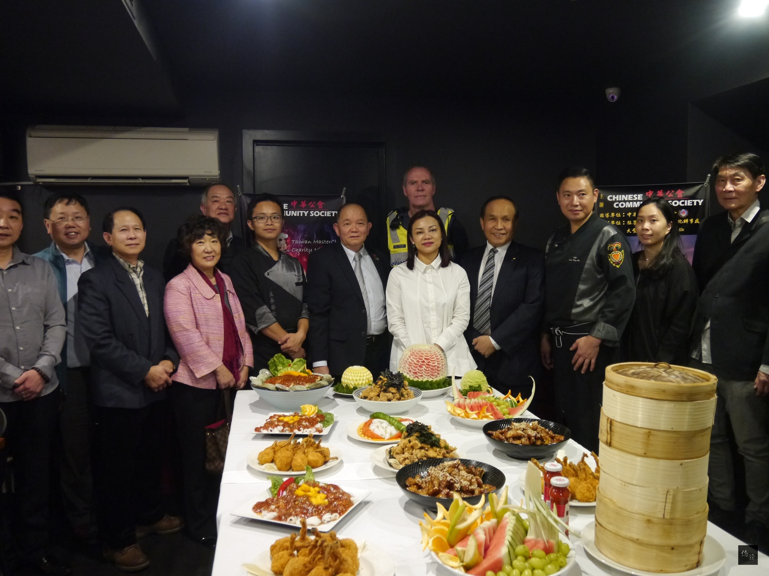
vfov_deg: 49.7
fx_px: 622
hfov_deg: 63.4
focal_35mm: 28
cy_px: 288
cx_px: 384
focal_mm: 14
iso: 1600
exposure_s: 1/30
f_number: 3.5
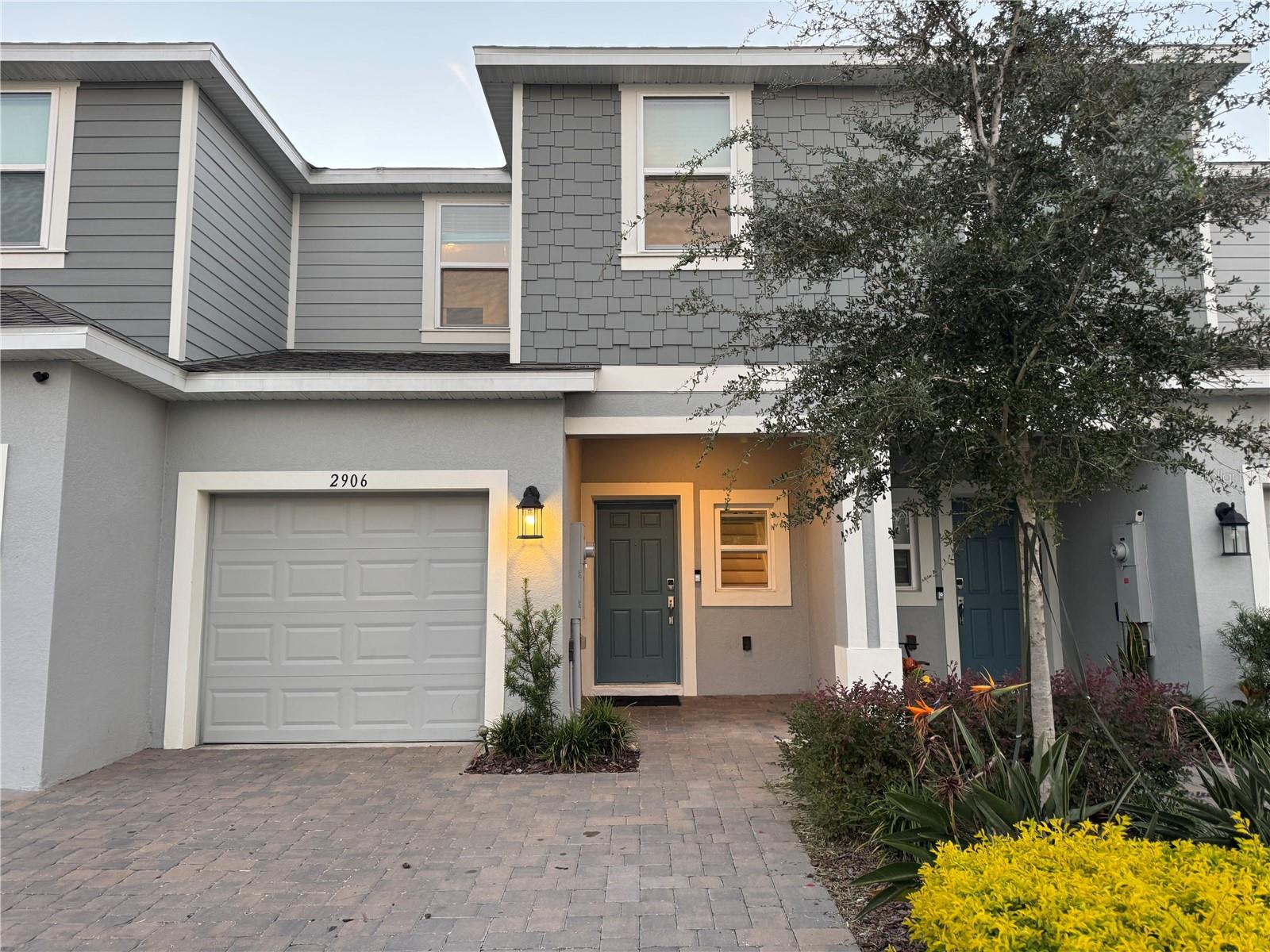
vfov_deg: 56.8
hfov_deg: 71.6
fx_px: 881
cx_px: 635
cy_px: 476
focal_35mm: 24
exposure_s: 1/60
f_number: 1.78
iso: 160
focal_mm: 6.76
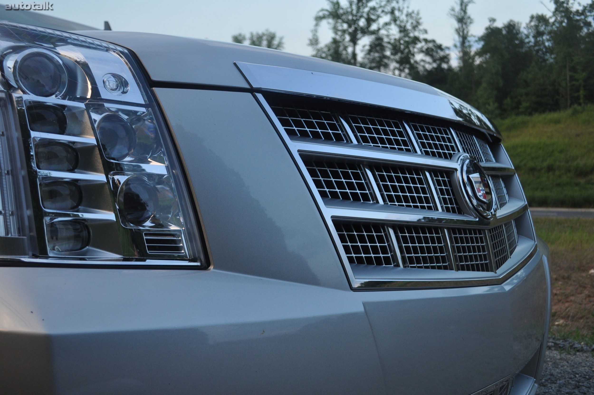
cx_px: 297
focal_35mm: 36
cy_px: 198
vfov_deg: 36.8
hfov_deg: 53.2
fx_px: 593
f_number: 4.5
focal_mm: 24
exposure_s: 1/80
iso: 400
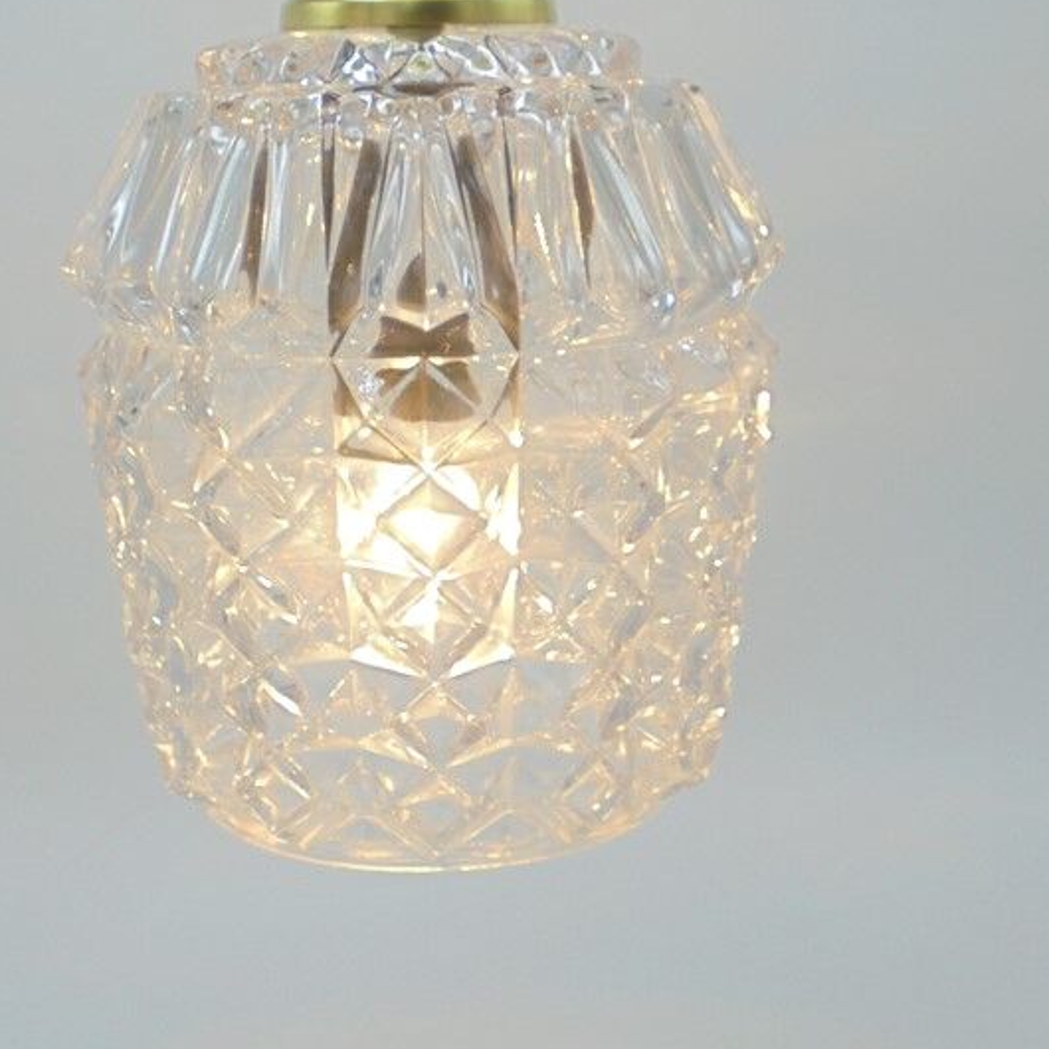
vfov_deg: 29.2
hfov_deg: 30.0
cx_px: 440
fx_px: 1954
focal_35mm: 57
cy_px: 166
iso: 100
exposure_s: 1/80
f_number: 4.2
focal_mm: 6.9
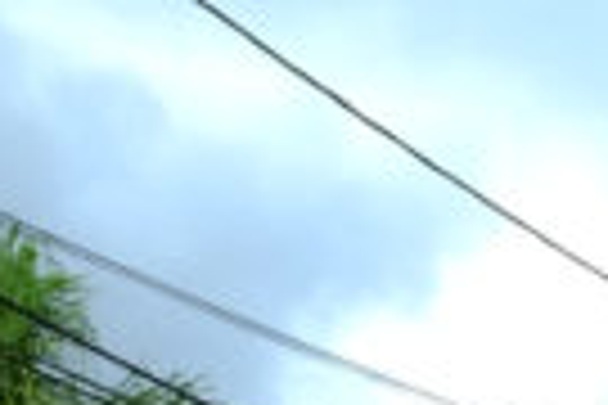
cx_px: 1261
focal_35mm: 155
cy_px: 961
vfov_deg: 8.2
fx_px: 2618
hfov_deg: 11.7
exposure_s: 1/30
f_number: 16
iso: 100
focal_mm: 14
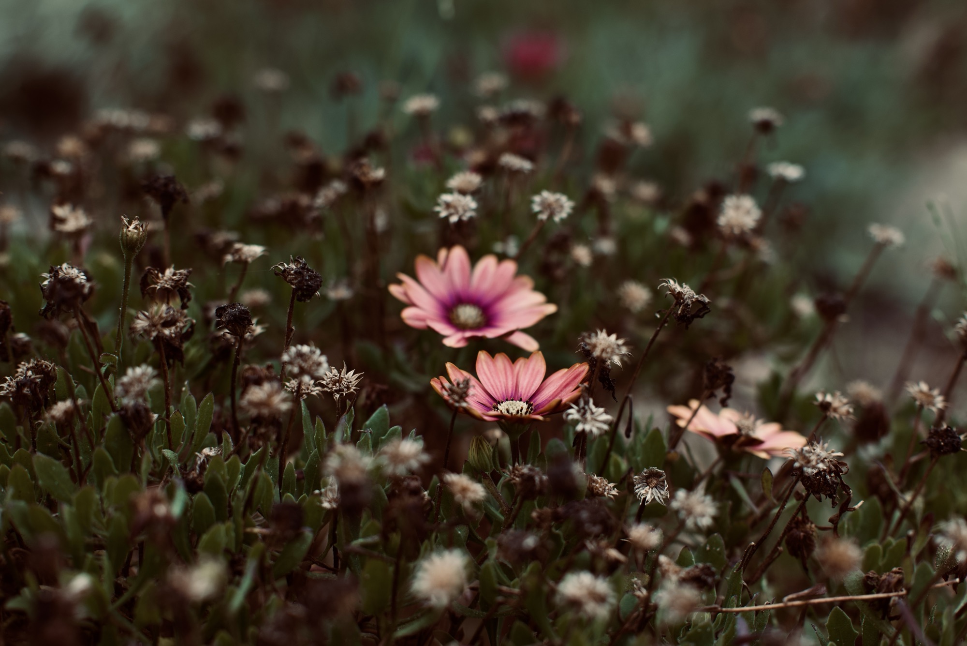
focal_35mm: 50
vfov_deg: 27.0
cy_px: 323
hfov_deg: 39.6
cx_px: 484
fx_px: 1343
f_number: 2.8
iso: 200
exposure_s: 1/2500
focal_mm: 50
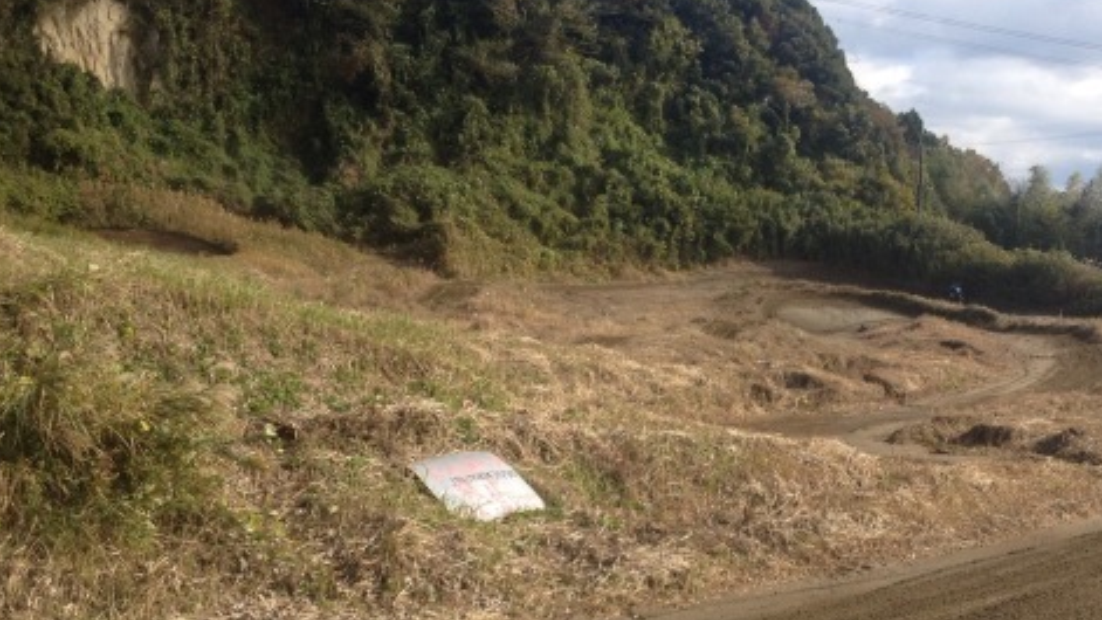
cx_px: 721
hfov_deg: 37.5
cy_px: 454
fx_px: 1607
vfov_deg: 21.7
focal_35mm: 55
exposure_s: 1/986
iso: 50
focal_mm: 4.28
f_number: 2.4
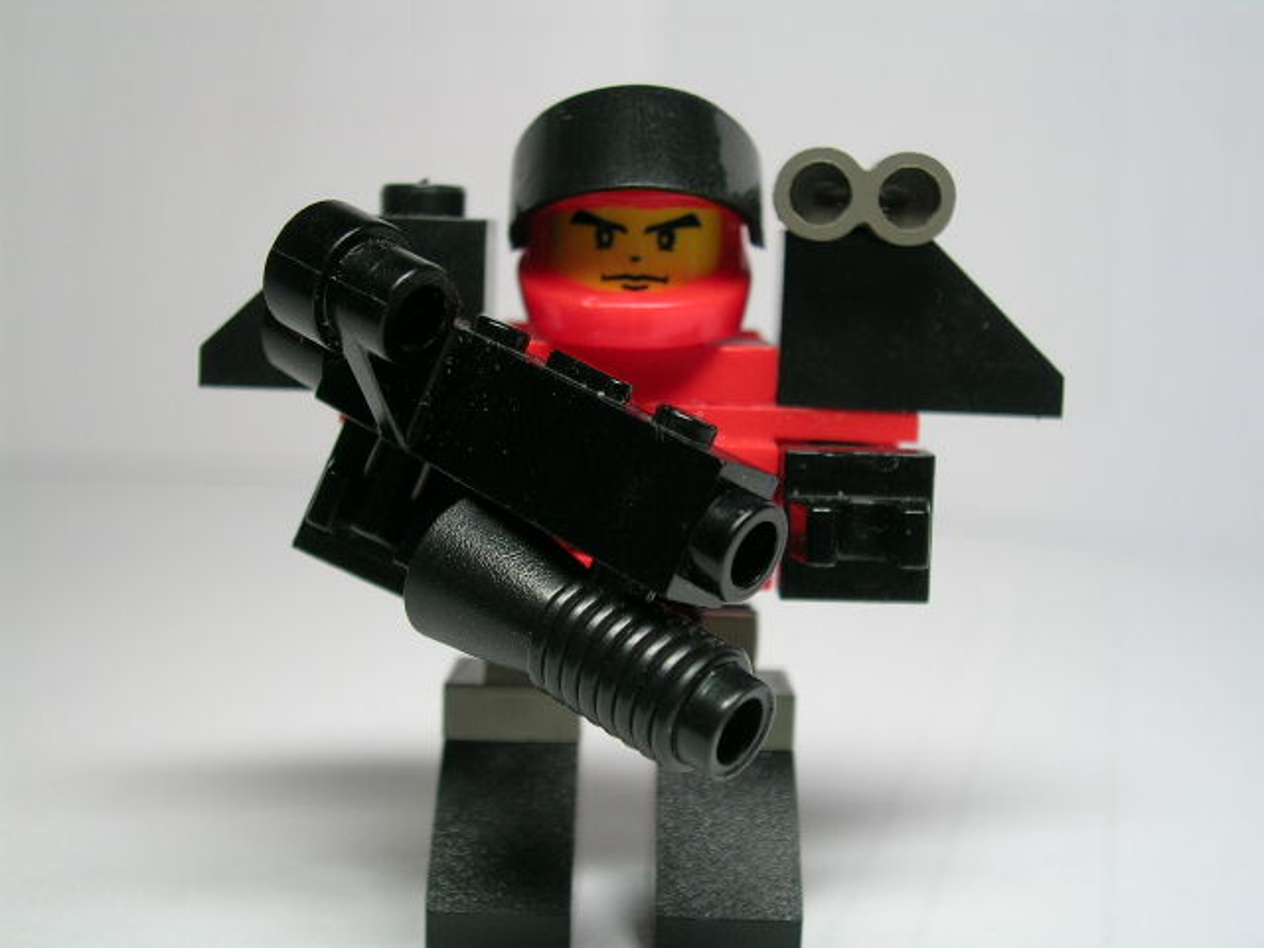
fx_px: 1753
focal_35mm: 48
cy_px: 474
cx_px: 632
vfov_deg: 30.3
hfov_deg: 39.7
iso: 50
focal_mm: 7.3
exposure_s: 1/48.8
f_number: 3.1
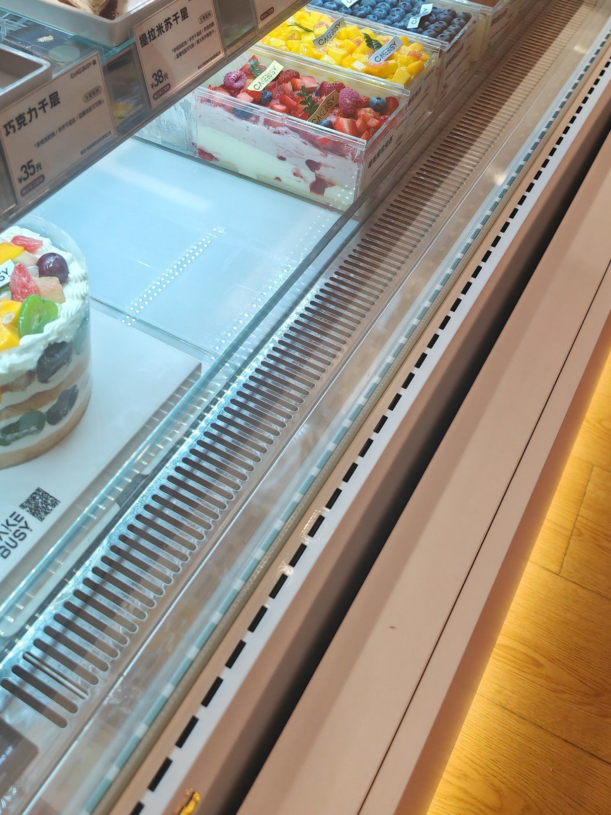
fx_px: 1059
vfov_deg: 40.1
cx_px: 224
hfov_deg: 32.0
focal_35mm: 45
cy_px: 142
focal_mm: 7.62
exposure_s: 1/667
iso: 100
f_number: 1.6
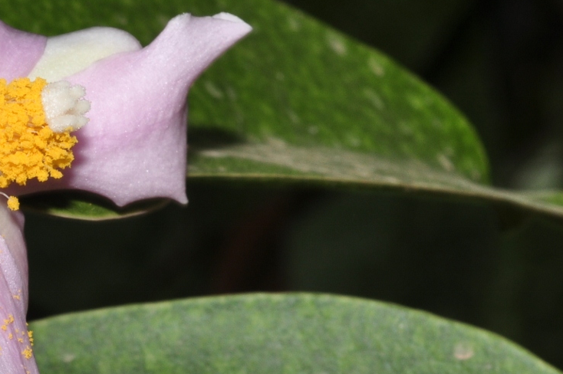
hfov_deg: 8.2
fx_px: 3922
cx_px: -2
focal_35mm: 251
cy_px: 145
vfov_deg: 5.5
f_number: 20
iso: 200
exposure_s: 1/60
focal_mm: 60
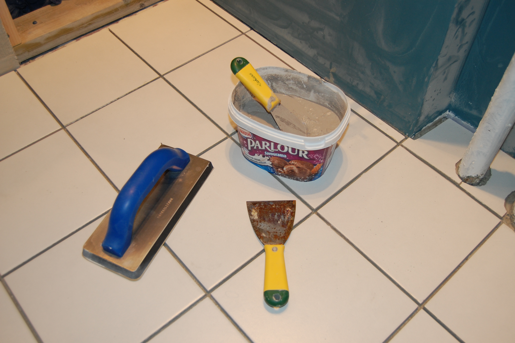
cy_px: 172
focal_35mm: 34
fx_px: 493
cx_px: 258
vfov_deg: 38.3
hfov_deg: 55.1
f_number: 3.8
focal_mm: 23
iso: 400
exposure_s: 1/60
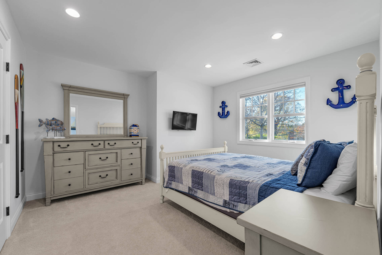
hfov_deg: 104.3
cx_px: 191
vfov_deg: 81.2
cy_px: 128
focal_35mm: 14
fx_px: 149
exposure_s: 1/4
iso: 250
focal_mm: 14
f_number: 9
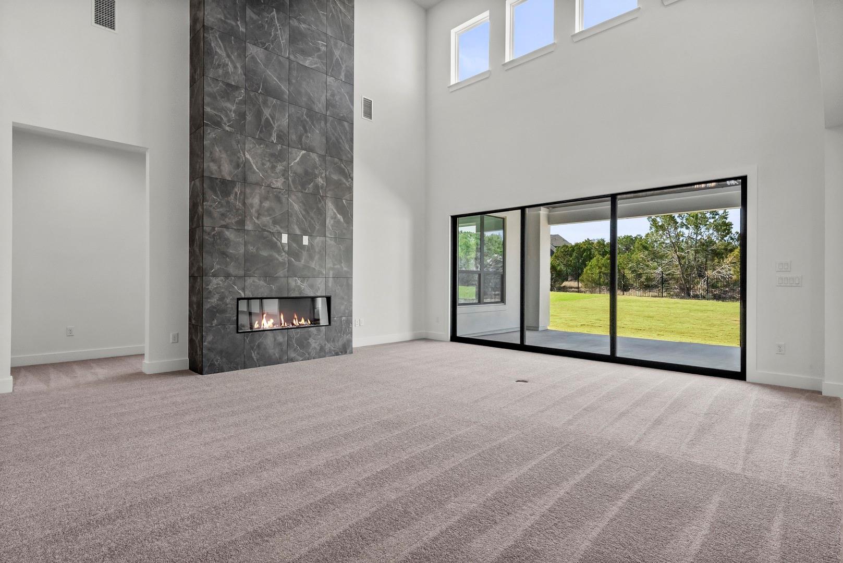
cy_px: 282
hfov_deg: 90.0
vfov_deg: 67.5
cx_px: 422
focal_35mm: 18
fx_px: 422
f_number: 11
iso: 1000
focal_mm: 18
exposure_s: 1/40
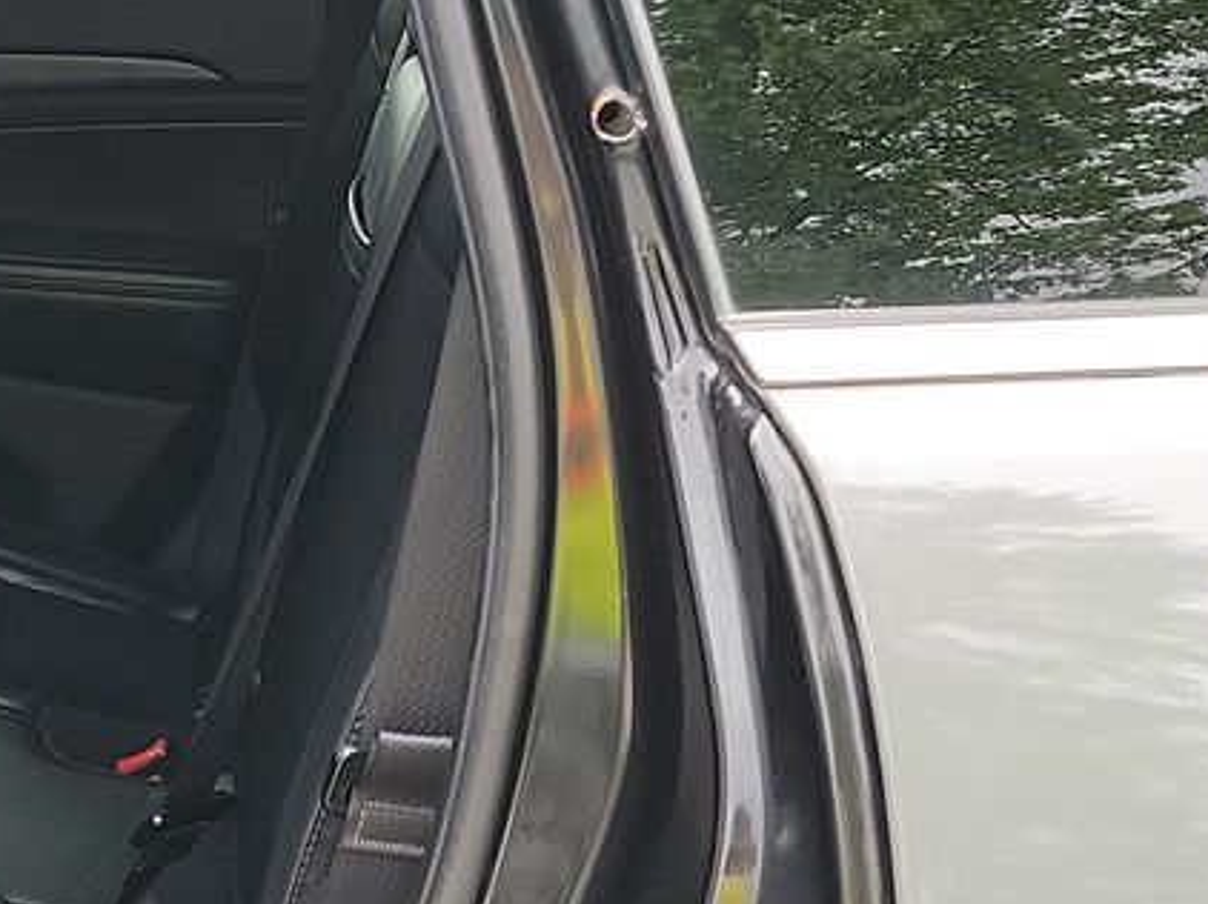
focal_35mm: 91
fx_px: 3174
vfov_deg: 16.1
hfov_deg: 20.9
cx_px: 9
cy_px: 752
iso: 65
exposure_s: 1/59
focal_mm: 6.7
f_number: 1.8
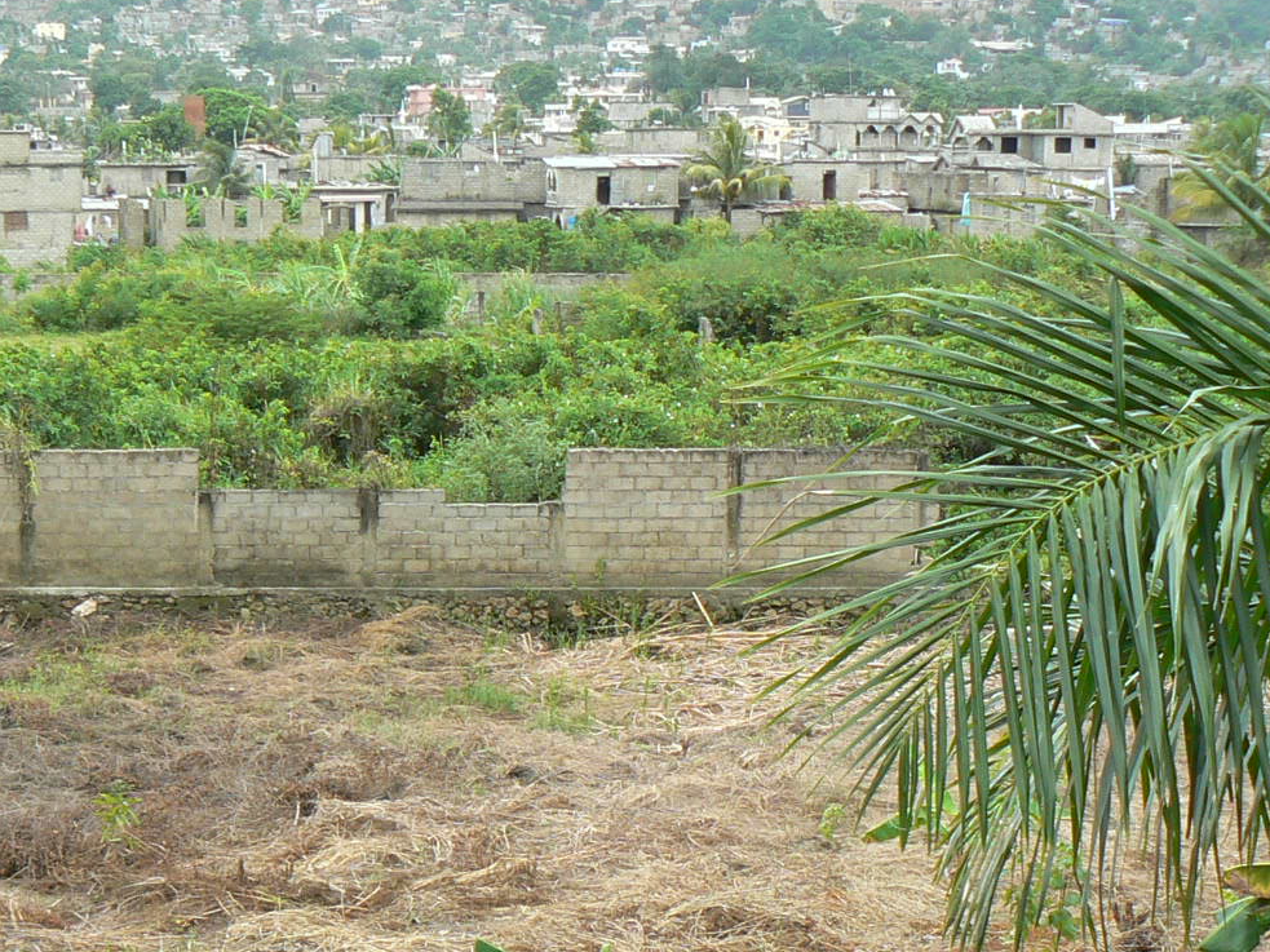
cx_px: 350
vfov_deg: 19.5
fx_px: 2751
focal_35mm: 75
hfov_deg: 25.7
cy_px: 694
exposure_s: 1/100
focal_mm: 6
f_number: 4
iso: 80
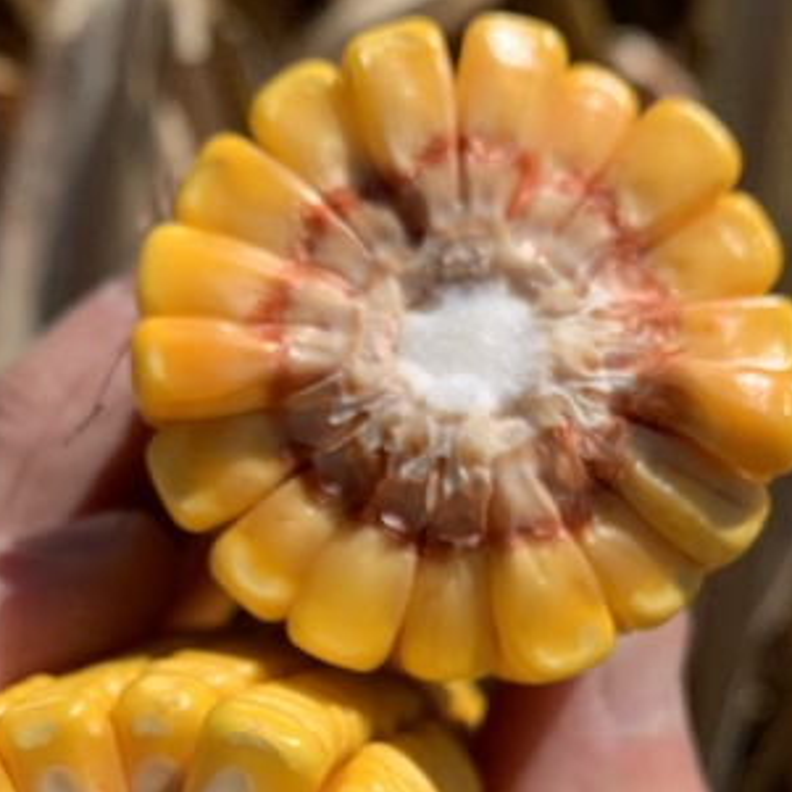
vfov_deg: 30.3
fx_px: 1424
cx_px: 379
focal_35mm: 55
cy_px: 647
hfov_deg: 31.1
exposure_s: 1/2075
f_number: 1.8
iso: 25
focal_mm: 4.25
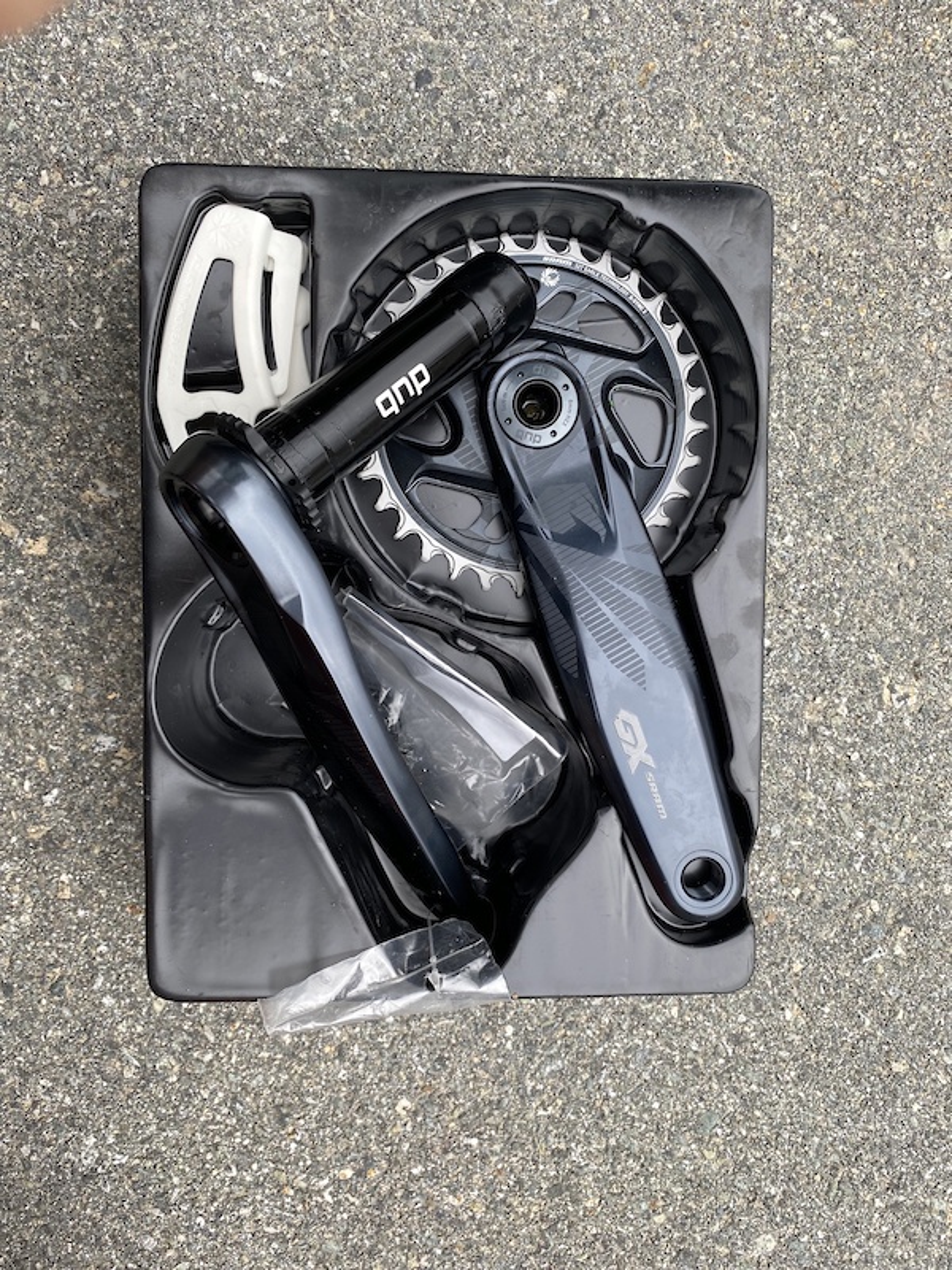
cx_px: 476
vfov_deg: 67.3
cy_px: 635
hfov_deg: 53.1
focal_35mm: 26
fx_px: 953
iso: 32
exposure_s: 1/307
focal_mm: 4.25
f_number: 1.8
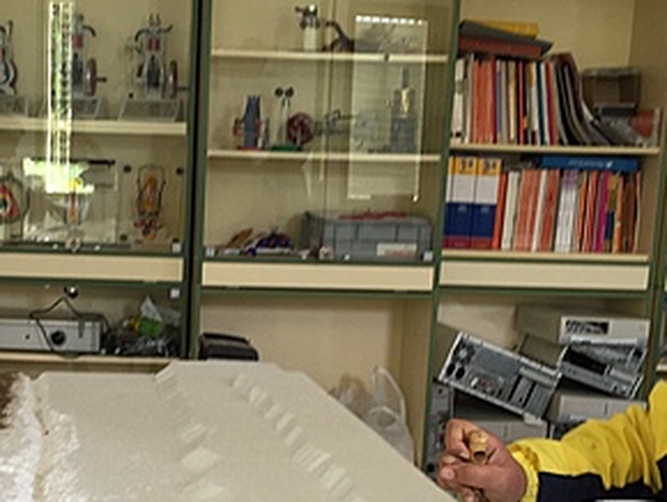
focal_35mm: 64
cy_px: 387
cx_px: 161
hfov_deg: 29.7
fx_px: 1234
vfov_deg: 22.7
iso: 32
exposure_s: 1/50
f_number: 2.2
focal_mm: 4.15
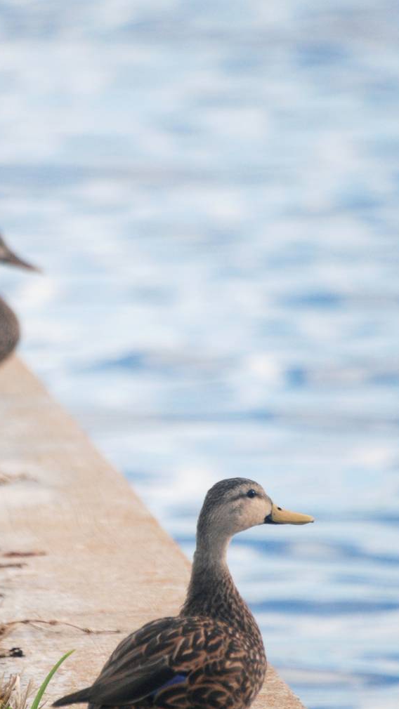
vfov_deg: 2.9
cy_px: 414
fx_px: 14071
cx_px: 88
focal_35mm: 748
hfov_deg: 1.6
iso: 400
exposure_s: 1/640
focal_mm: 300
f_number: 5.6
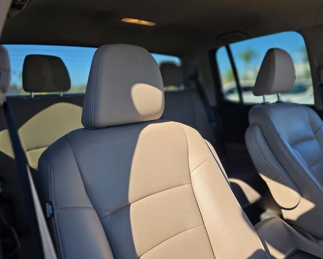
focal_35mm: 25
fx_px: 239
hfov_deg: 68.1
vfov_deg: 56.8
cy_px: 131
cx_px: 169
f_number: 1.7
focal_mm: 6.3
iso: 80
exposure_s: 1/1930
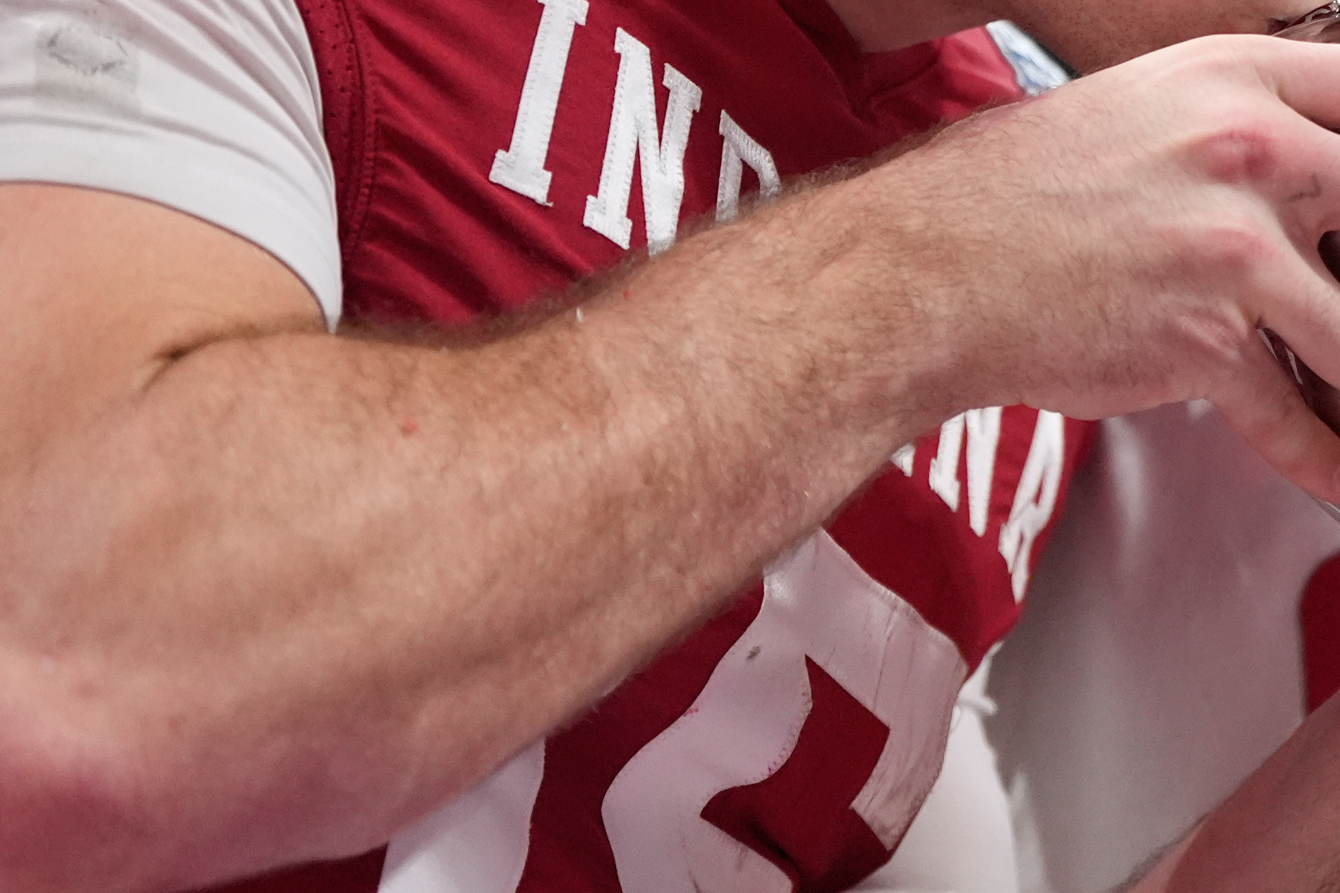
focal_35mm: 333
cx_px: 1252
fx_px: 12393
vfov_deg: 4.1
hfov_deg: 6.2
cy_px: 43
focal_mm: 118
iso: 3200
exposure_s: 1/2500
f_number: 2.8
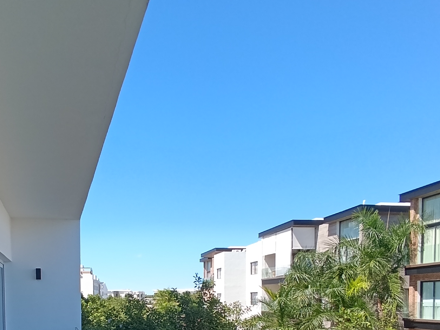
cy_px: 318
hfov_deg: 51.8
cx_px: 155
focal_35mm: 35
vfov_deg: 37.1
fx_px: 445
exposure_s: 1/432
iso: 50
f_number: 2.2
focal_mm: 1.65
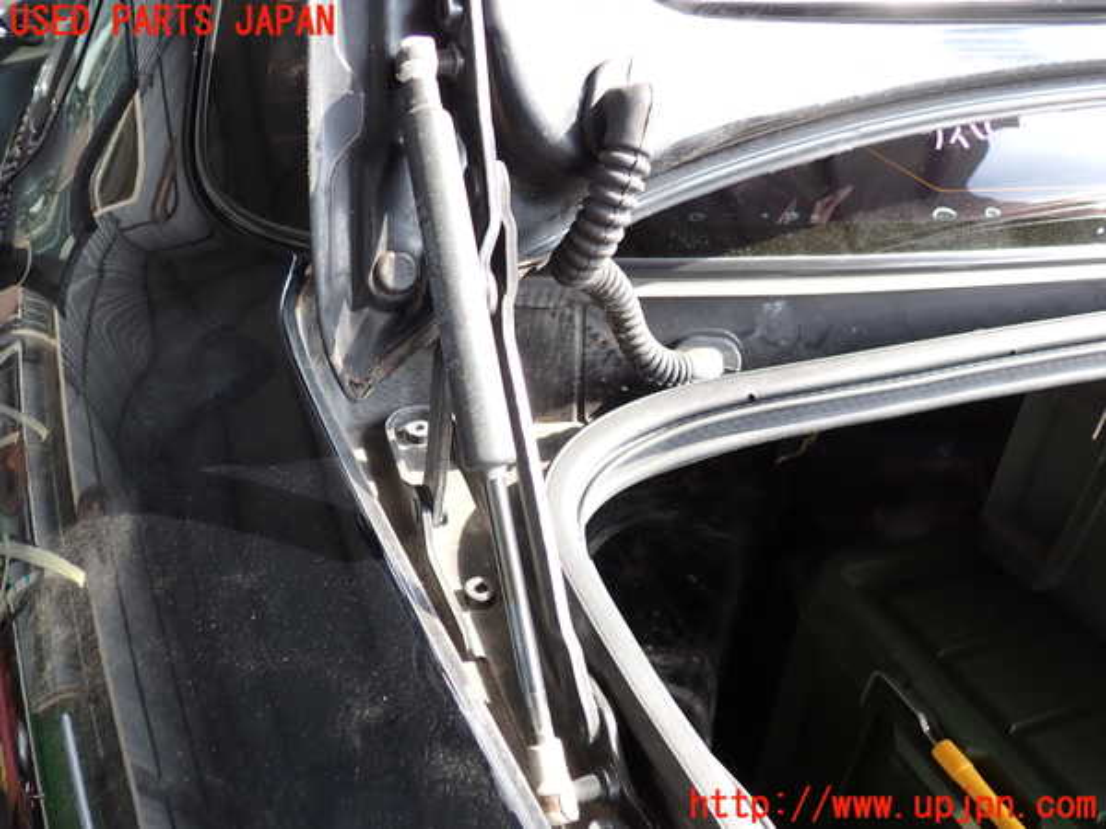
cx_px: 553
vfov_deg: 46.8
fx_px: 959
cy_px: 414
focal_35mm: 30
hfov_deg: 60.0
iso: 100
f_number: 2.3
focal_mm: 5.4
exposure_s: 1/100
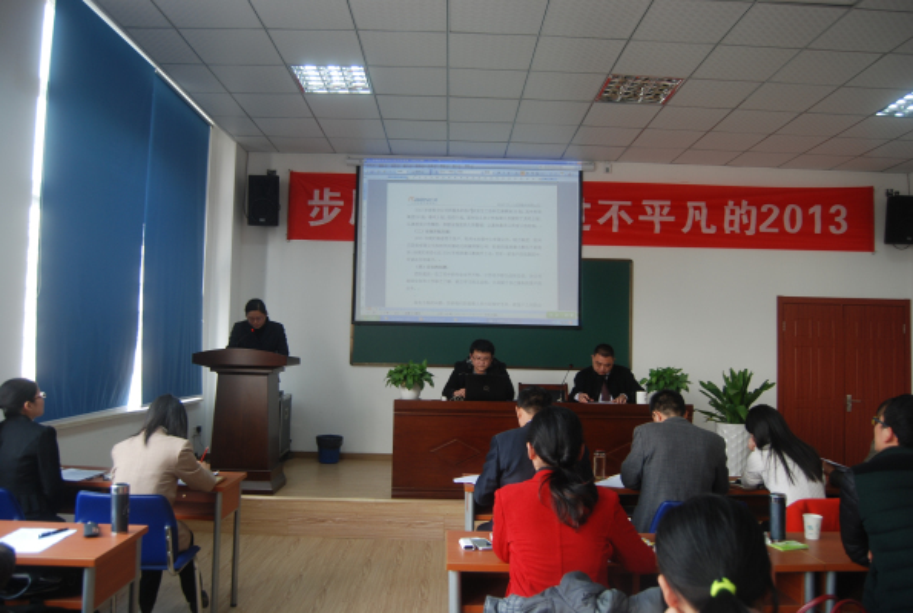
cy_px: 306
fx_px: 686
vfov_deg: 48.1
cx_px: 456
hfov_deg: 67.3
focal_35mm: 27
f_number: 3.5
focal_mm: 18
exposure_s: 1/15
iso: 125
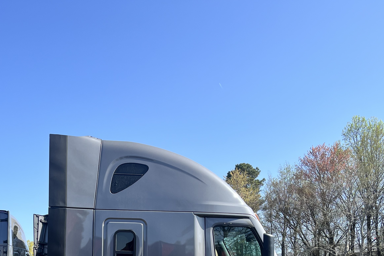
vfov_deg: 27.3
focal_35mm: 47
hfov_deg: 41.0
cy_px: 247
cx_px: 108
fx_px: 501
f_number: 1.6
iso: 50
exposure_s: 1/2268
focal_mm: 5.1
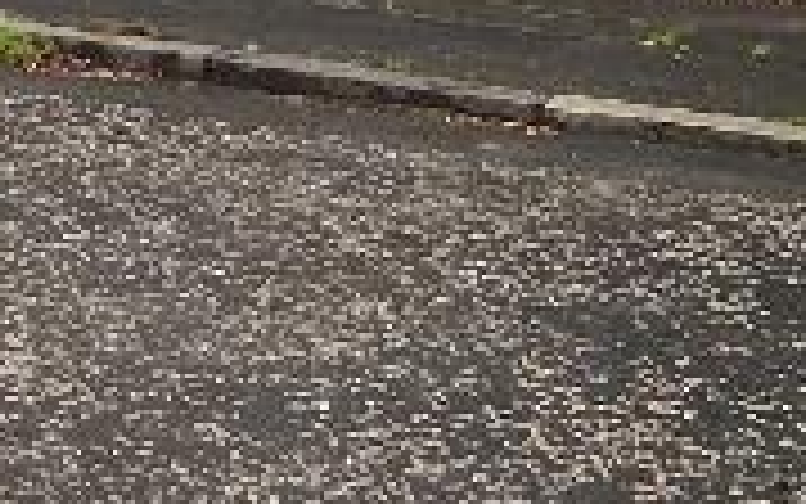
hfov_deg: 11.4
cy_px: -1107
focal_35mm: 158
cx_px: -991
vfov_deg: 7.2
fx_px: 3472
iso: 32
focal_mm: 4.25
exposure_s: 1/122
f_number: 1.8
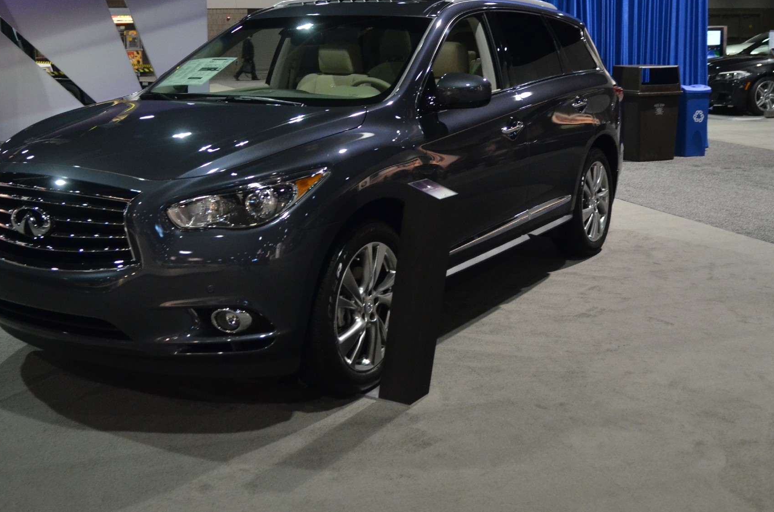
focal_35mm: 44
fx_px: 944
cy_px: 139
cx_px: 372
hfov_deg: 44.6
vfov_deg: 30.0
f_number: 2.8
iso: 1600
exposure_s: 1/50
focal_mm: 20
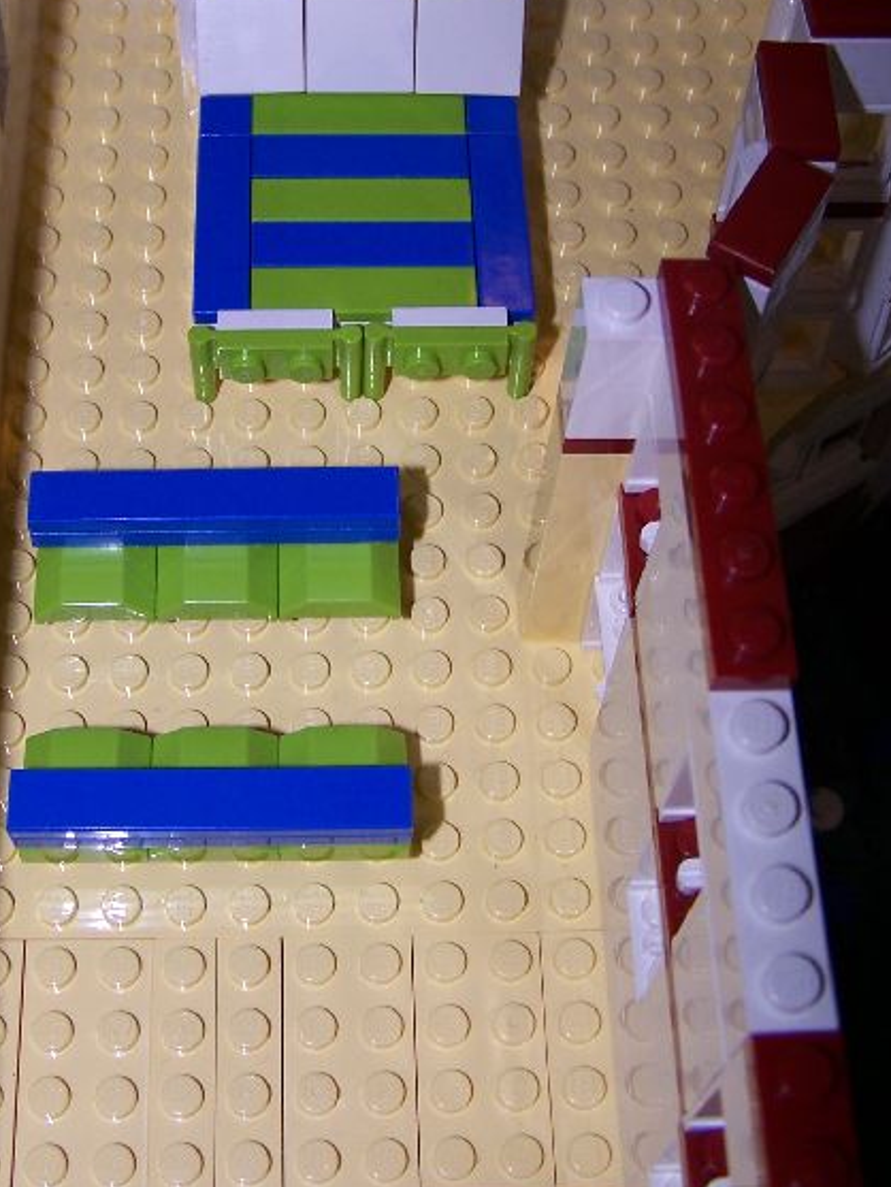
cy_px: 403
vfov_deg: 35.2
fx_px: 1853
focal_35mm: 54
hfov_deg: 27.0
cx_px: 337
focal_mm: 6.3
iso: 80
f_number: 2.8
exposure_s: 1/60
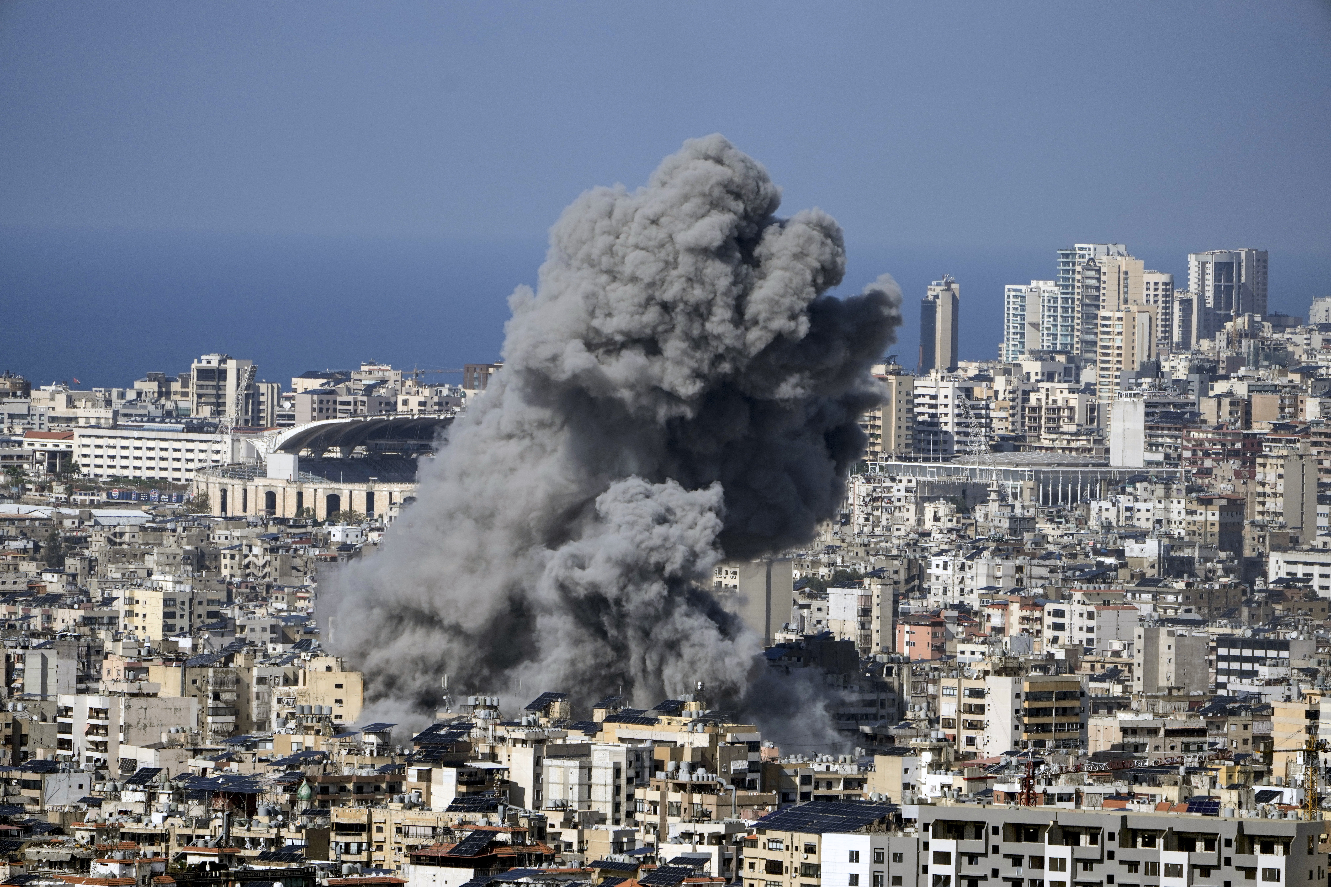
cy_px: 444
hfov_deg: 5.4
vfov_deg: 3.6
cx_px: 666
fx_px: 14233
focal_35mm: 385
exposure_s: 1/3200
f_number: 6.3
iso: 320
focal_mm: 385
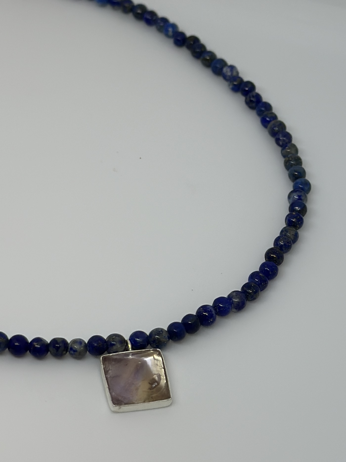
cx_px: 173
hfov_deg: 30.3
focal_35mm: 48
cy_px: 231
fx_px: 640
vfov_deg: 39.7
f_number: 1.78
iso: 80
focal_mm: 6.86
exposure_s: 1/543
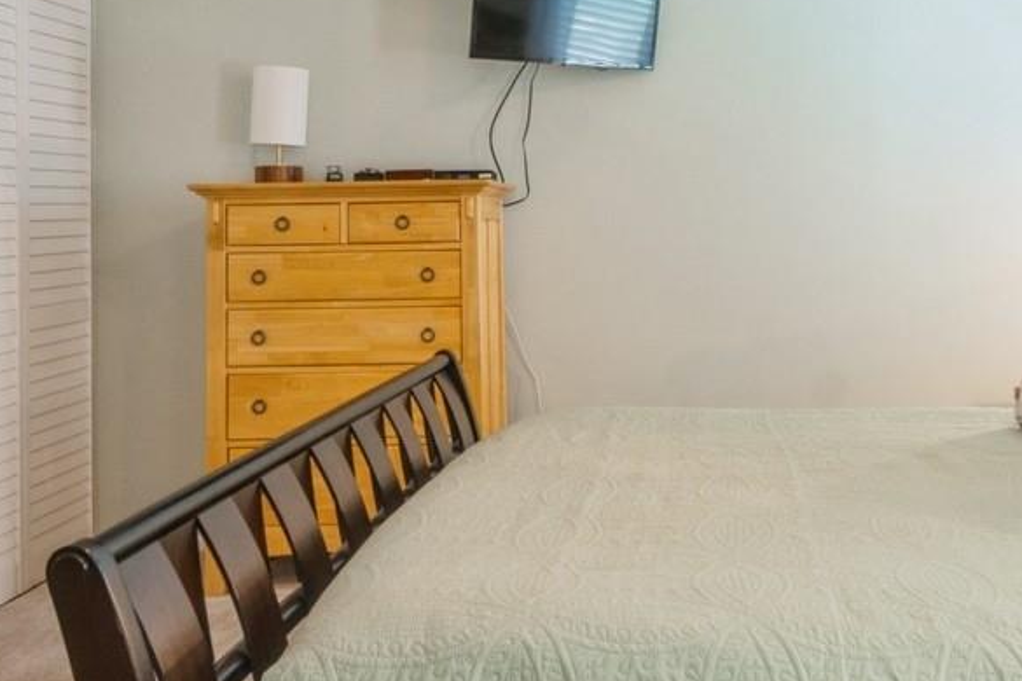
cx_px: 659
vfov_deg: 32.1
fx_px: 1164
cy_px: 178
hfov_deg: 46.8
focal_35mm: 41
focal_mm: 10
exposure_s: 1/6
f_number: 8
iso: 200
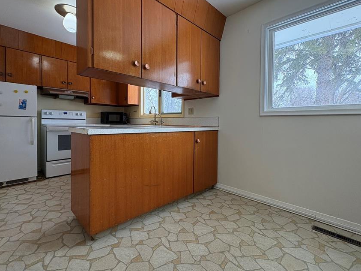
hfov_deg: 91.0
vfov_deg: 74.6
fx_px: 177
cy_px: 127
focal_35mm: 17
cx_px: 185
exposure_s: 1/133
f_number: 2.2
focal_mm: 2.22
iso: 125
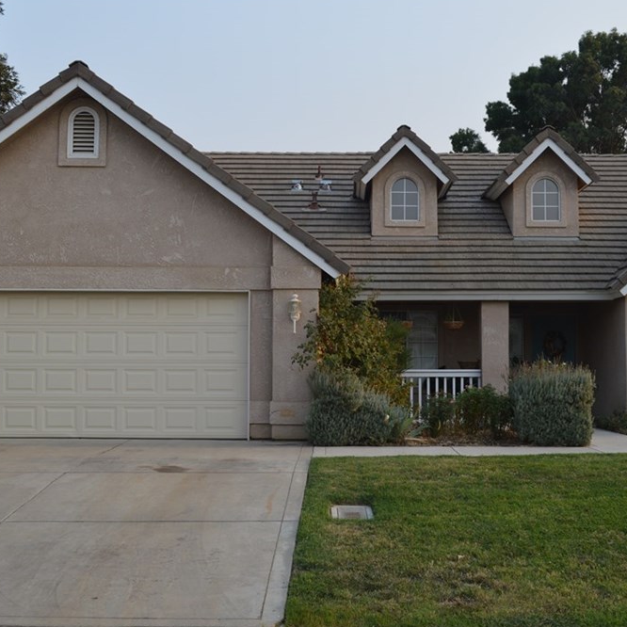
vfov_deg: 36.1
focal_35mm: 47
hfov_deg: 36.0
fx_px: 963
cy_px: 312
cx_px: 362
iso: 100
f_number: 5.6
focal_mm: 24
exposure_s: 1/125
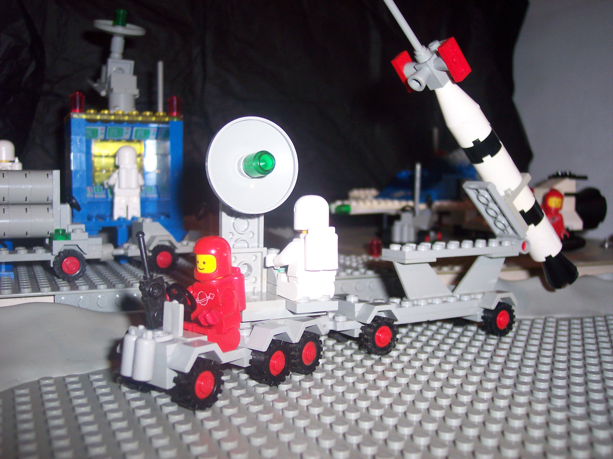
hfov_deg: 49.0
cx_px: 306
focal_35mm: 38
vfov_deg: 37.7
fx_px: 673
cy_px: 230
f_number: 2.8
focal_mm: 8
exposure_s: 1/30
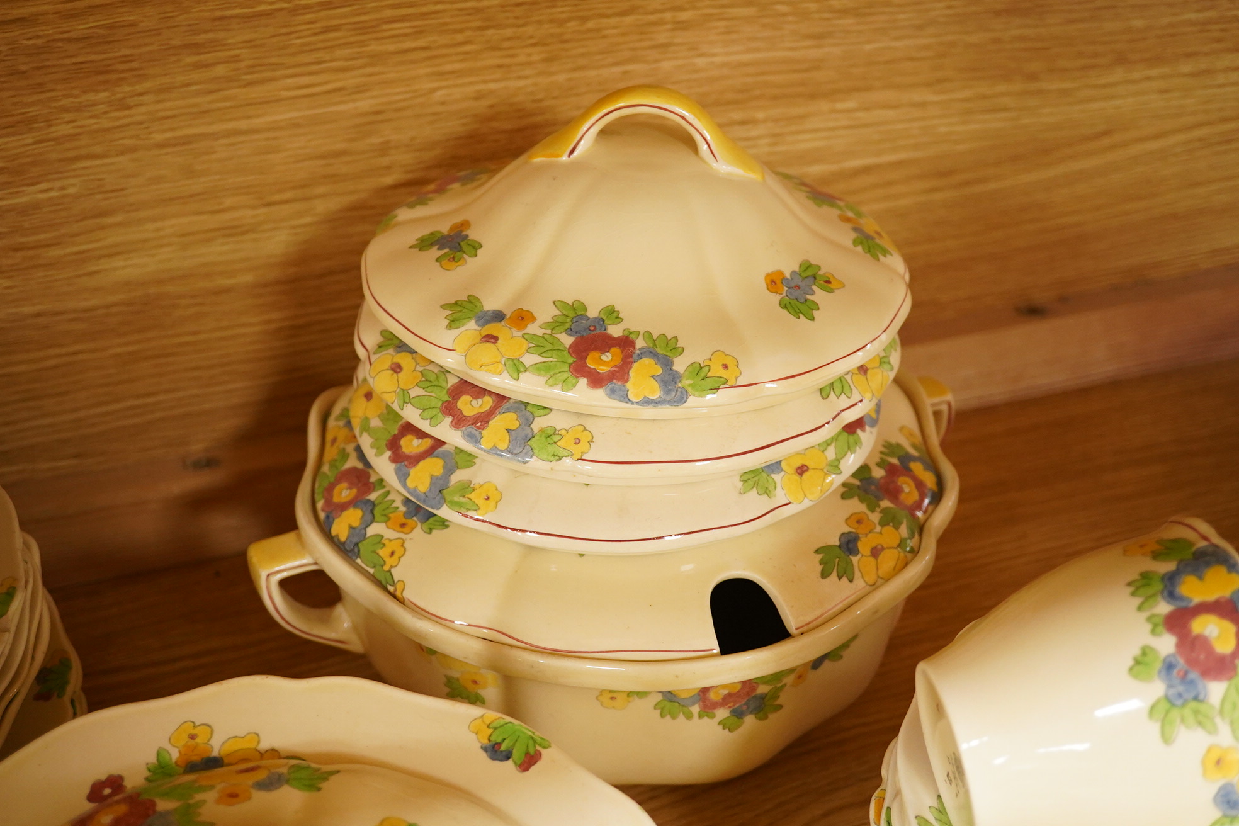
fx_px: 1549
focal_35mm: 45
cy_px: 413
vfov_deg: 29.9
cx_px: 620
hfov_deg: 43.6
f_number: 6.3
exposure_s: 1/80
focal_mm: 30
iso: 2500
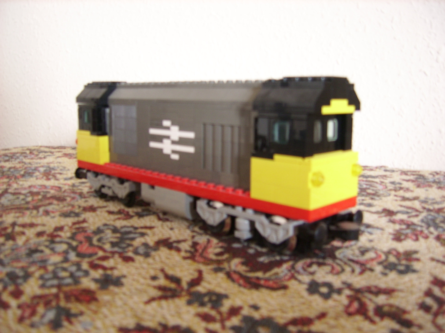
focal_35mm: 35
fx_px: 450
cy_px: 166
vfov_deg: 40.7
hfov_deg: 52.6
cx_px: 222
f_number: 2.8
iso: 100
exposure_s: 1/4
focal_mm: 5.95
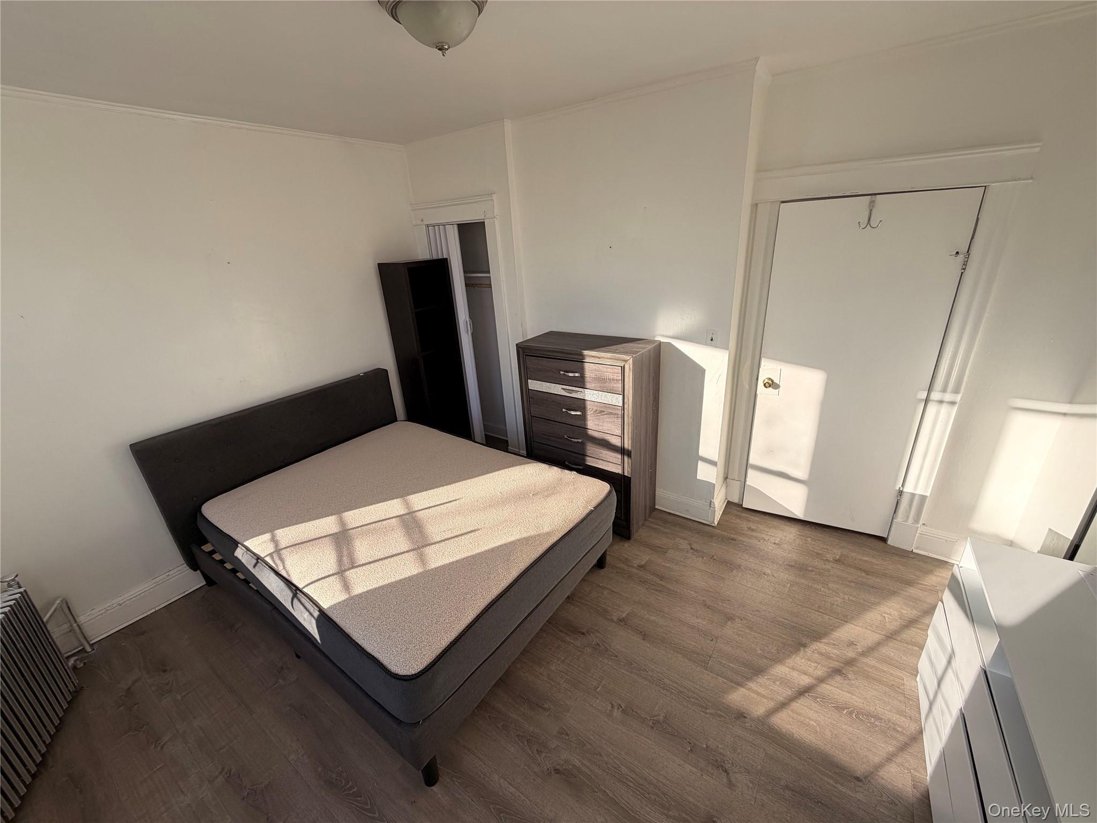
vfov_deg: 85.7
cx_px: 548
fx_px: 444
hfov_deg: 102.1
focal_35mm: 14
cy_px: 412
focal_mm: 2.22
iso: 50
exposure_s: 1/502
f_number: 2.2
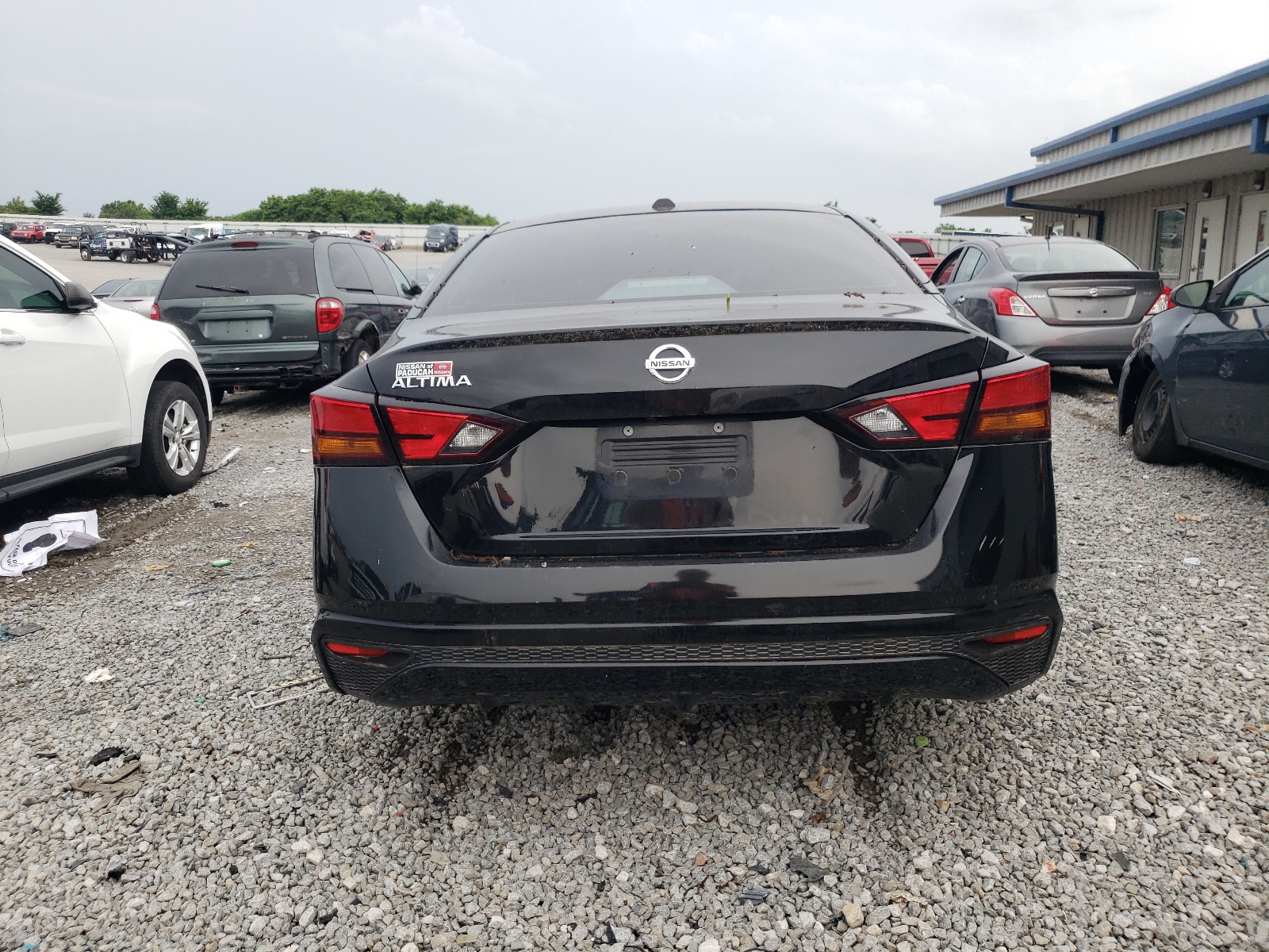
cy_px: 476
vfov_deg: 53.1
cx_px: 634
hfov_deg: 67.3
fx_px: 953
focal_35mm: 26
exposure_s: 1/667
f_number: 1.5
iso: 50
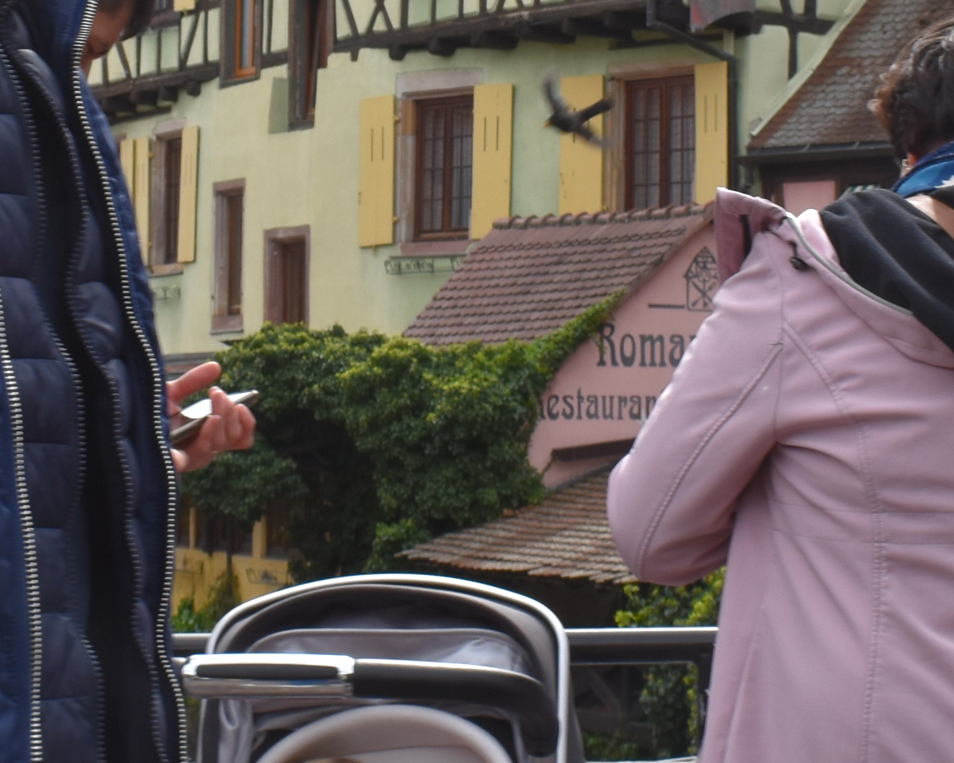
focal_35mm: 135
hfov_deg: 14.3
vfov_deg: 11.4
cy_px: 154
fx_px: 3811
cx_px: 467
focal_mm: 24
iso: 200
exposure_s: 1/400
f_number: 10
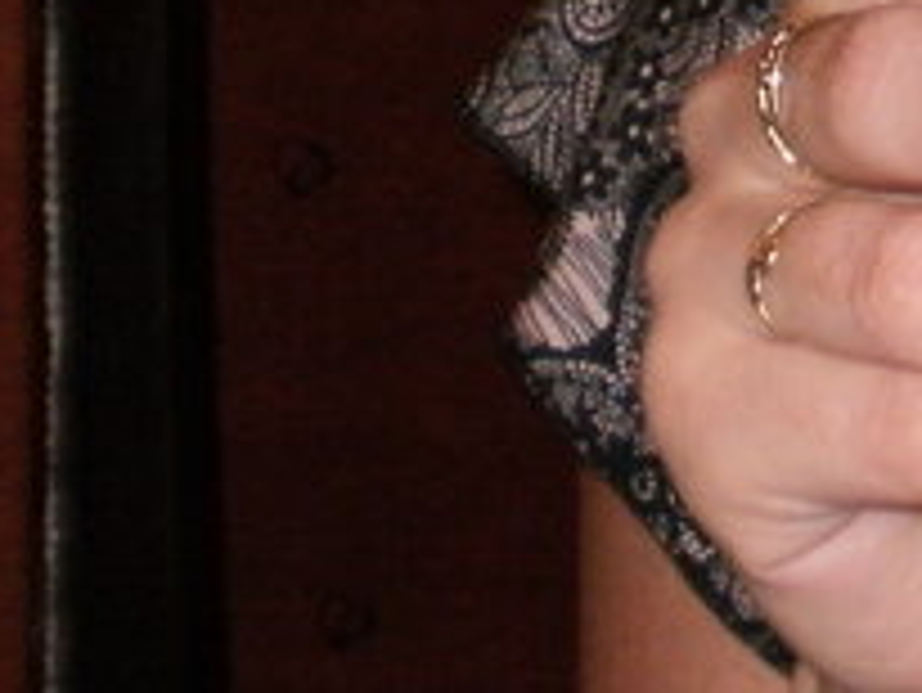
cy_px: -338
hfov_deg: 8.7
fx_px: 5623
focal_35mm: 211
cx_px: 2001
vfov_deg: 6.9
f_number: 3.5
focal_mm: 6.3
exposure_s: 1/30
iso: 125
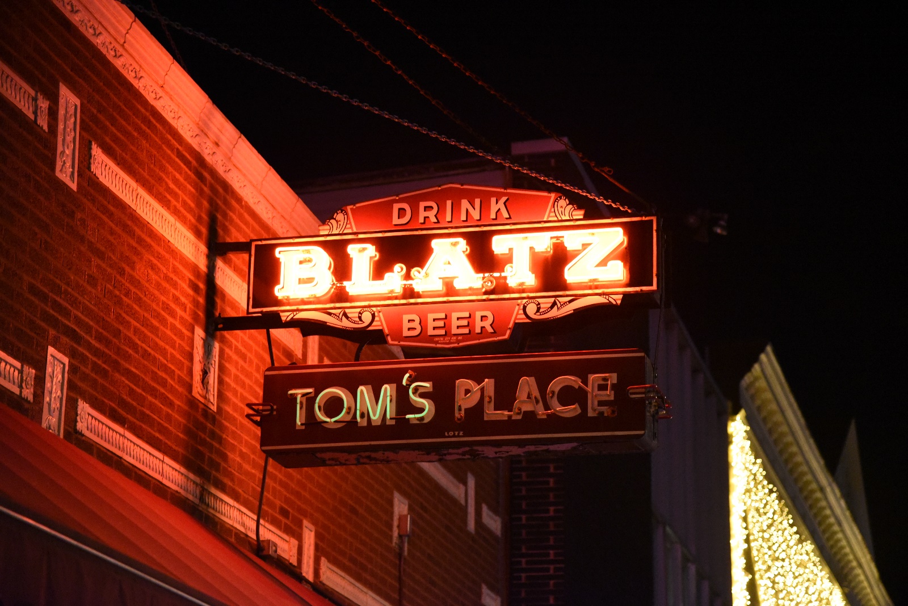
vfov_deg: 14.0
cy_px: 303
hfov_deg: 20.8
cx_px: 454
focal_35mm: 98
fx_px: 2473
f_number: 4
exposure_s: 1/100
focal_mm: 98
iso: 9000
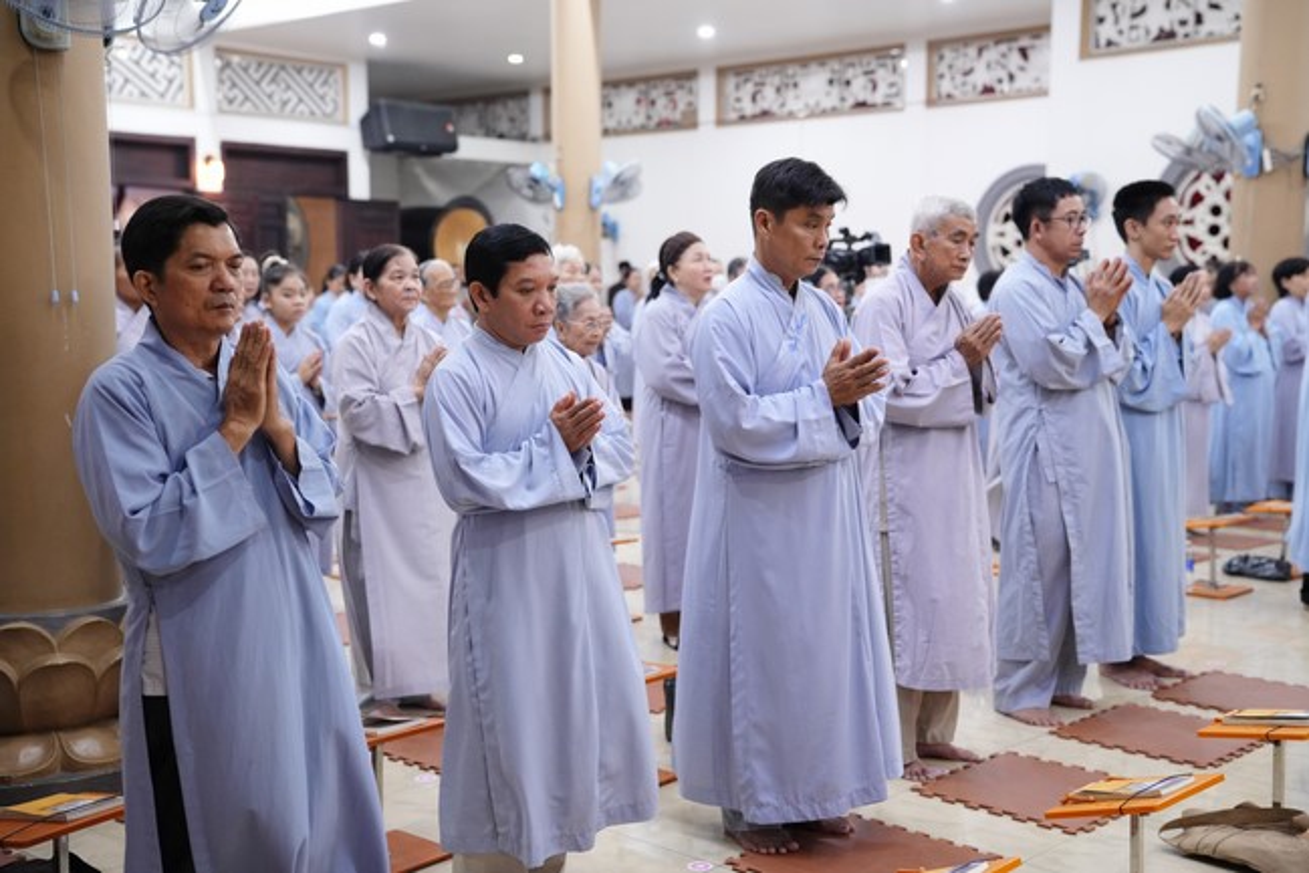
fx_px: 1637
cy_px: 436
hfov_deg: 43.6
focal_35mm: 45
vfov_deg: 29.9
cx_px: 654
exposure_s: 1/125
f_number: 2.8
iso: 4000
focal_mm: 45
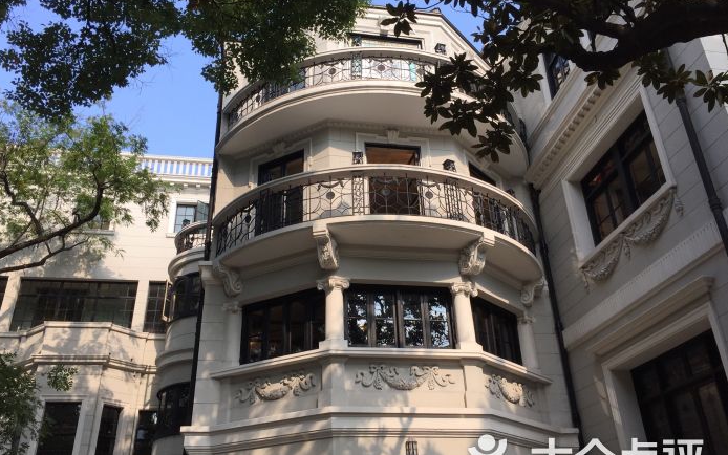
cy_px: 239
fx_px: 615
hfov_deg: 61.2
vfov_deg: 40.6
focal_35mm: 31
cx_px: 364
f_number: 2.2
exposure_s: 1/719
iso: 32
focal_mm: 4.15
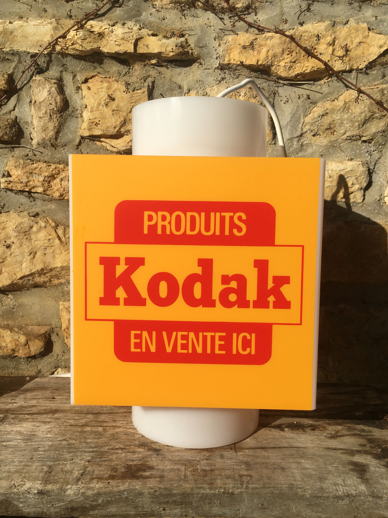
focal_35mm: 29
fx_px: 433
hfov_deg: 48.2
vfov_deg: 61.7
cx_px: 194
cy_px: 259
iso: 25
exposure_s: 1/2564
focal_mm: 4.15
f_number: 2.2
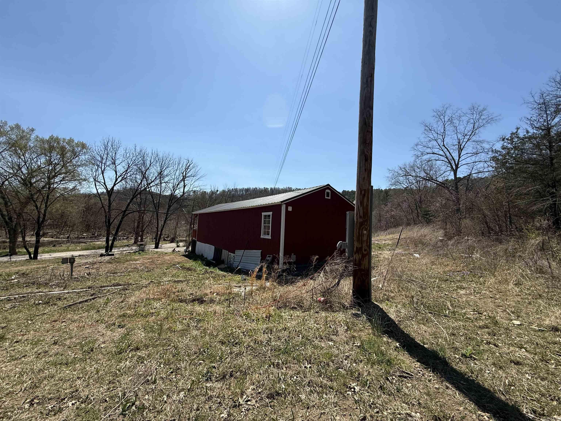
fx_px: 227
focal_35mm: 14
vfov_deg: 85.7
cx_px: 280
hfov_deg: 102.1
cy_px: 210
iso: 50
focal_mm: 2.22
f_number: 2.2
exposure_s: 1/2506
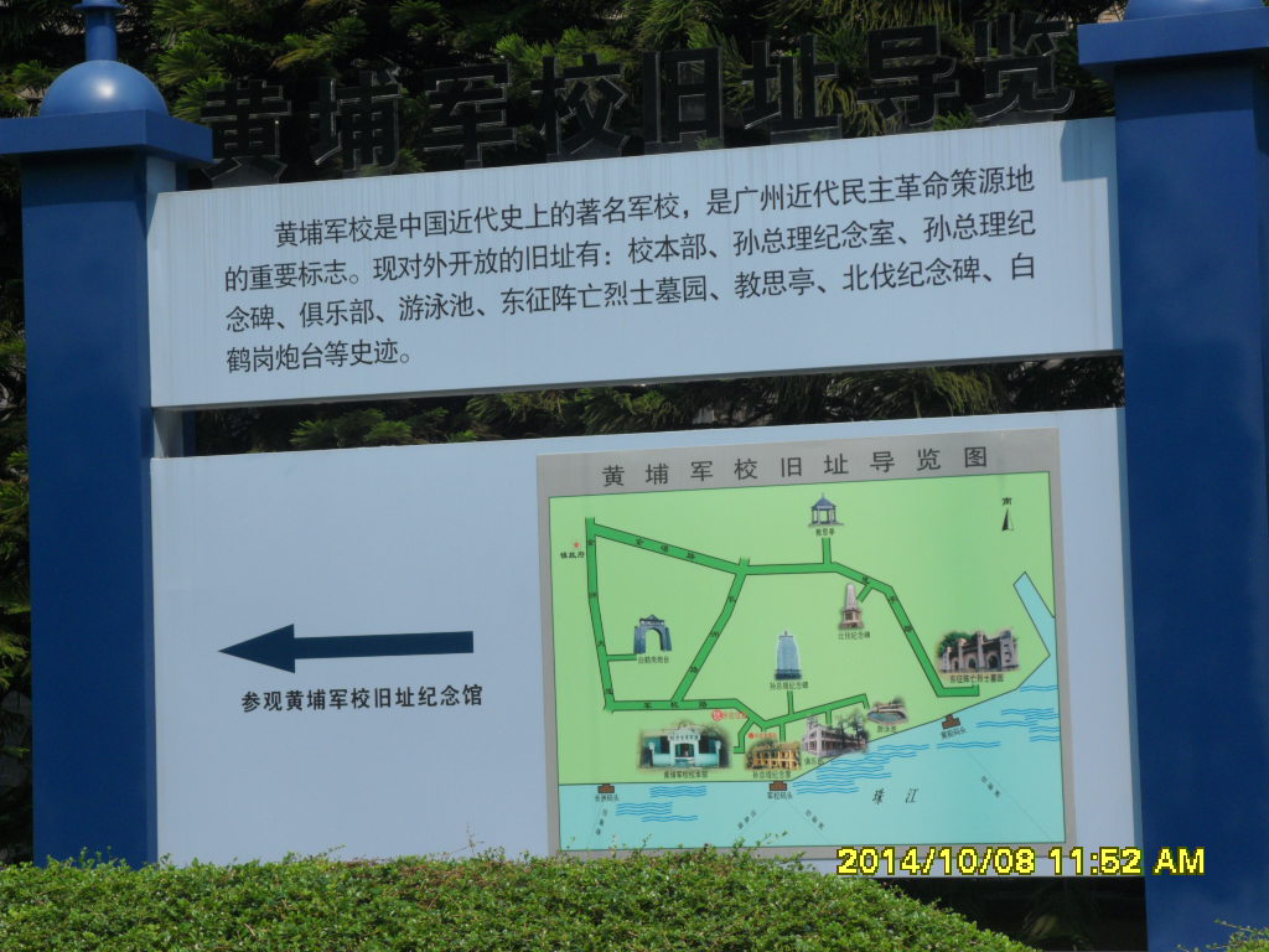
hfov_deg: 18.2
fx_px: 3959
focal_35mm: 108
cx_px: 634
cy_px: 476
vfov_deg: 13.7
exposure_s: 1/500
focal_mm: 19.6
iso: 80
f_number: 5
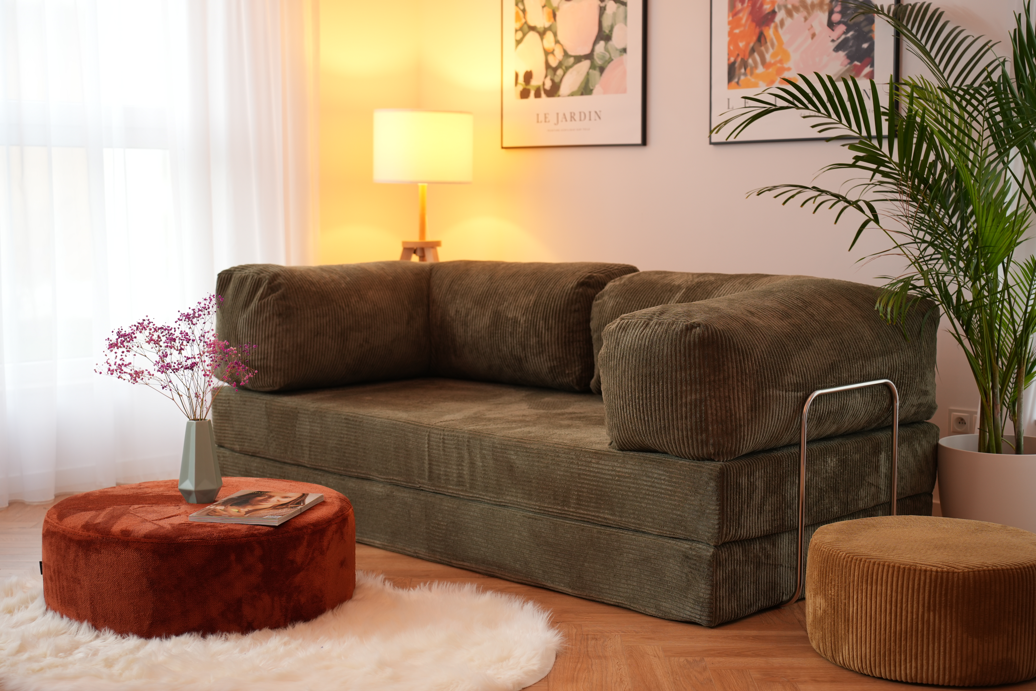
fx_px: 1468
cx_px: 518
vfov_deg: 26.5
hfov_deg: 38.9
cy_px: 346
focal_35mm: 51
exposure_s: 1/30
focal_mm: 51
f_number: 3.5
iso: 250
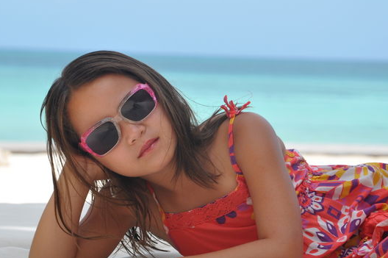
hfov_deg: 9.2
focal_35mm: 224
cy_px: 115
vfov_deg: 6.1
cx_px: 200
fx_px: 2409
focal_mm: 105
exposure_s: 1/400
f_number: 10
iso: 250
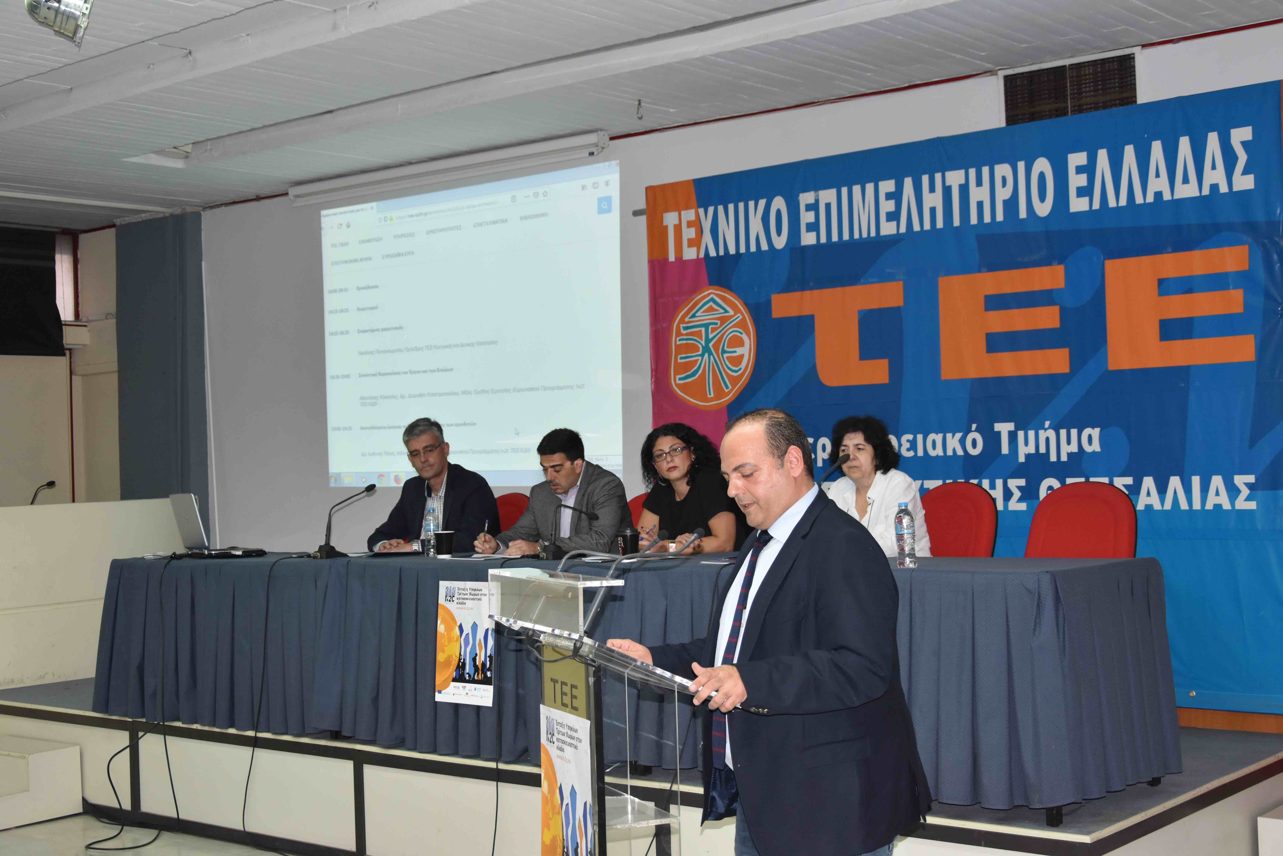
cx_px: 642
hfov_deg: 43.6
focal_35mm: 45
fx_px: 1604
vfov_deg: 29.9
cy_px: 428
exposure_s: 1/80
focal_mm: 30
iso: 800
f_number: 4.5
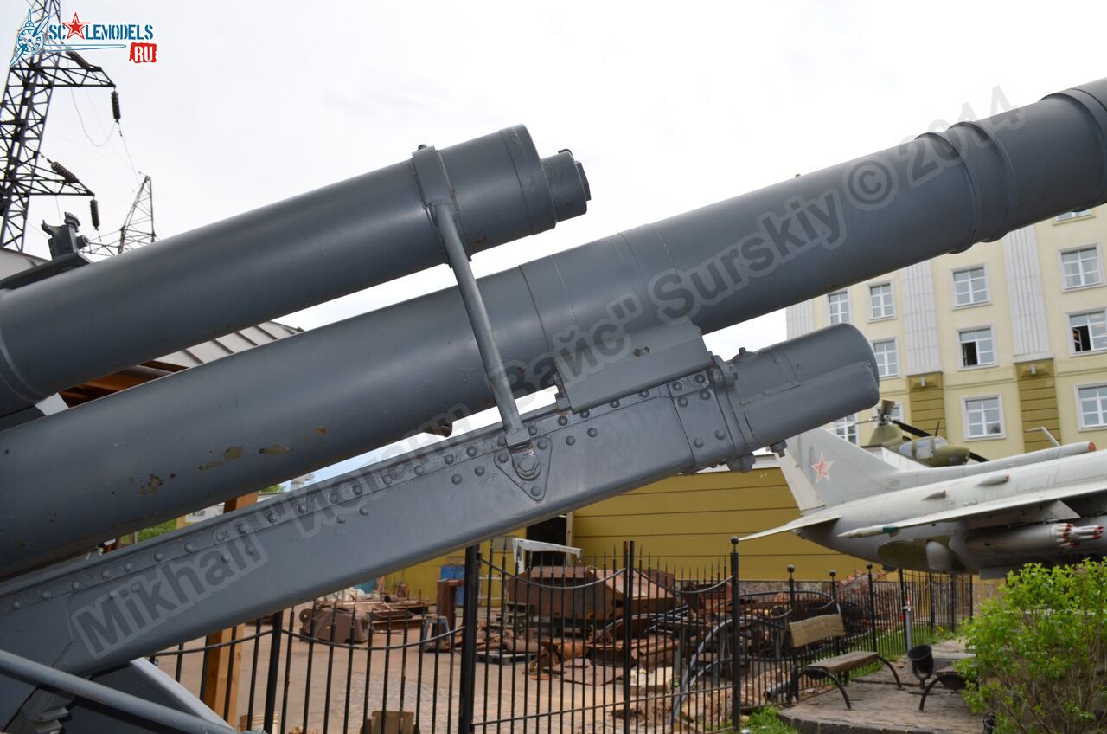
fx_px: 829
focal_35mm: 27
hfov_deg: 67.5
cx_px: 554
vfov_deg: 47.7
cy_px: 367
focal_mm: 18
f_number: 7.1
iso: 100
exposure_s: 1/200
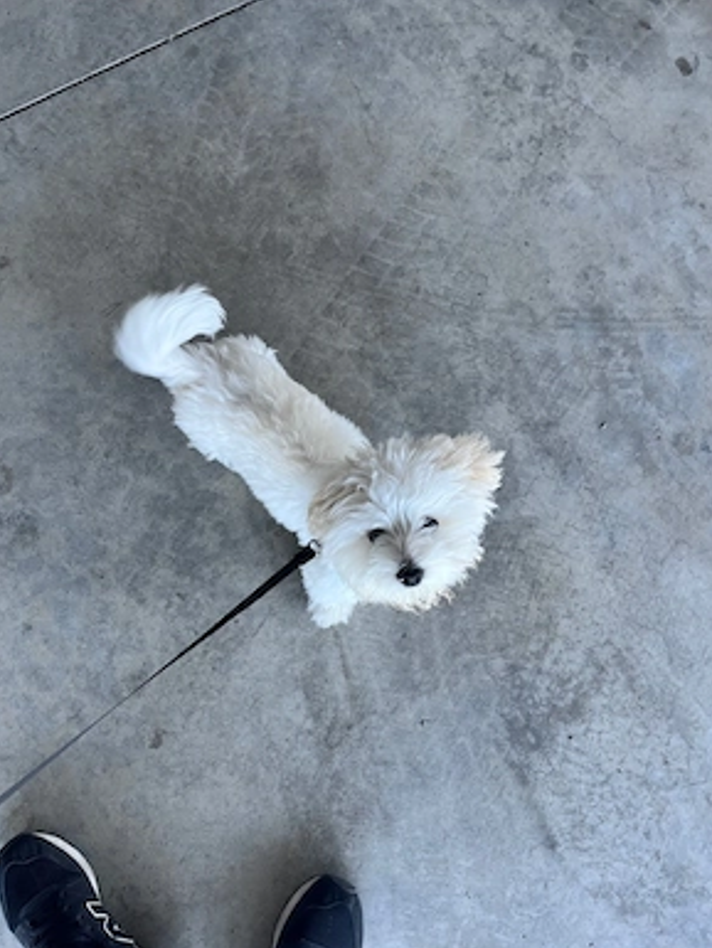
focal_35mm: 27
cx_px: 347
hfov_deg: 51.4
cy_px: 470
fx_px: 740
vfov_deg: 65.3
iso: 50
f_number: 1.6
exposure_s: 1/122
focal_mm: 5.1
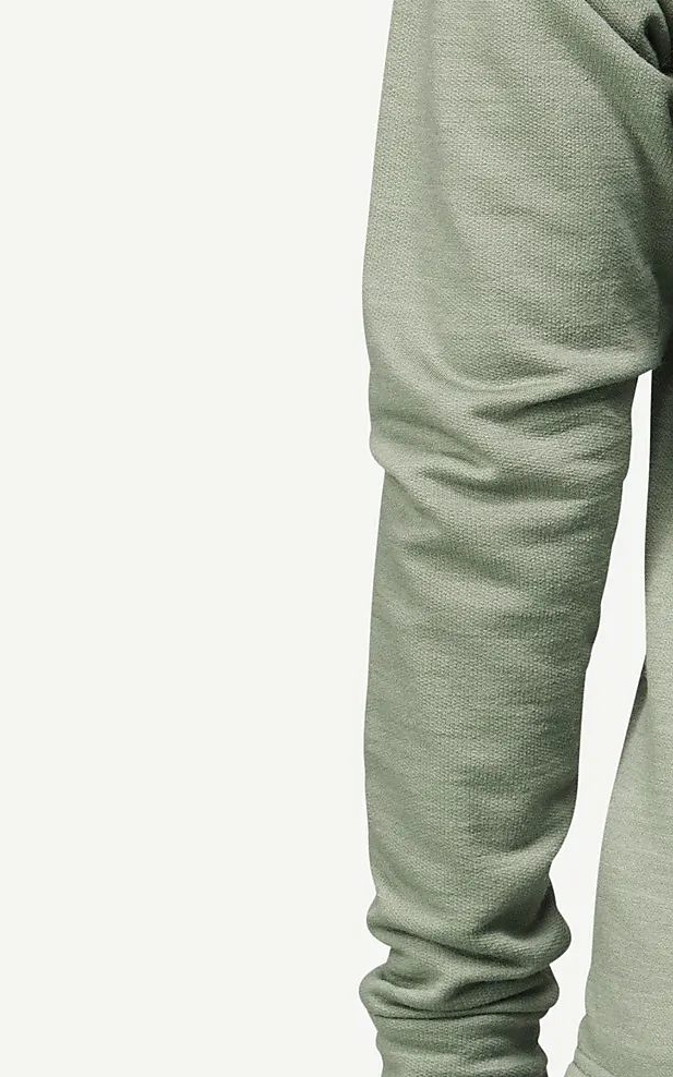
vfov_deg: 5.0
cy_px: 1411
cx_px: 1015
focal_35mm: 416
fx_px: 12215
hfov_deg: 3.1
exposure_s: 1/80
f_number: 5
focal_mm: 70
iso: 500
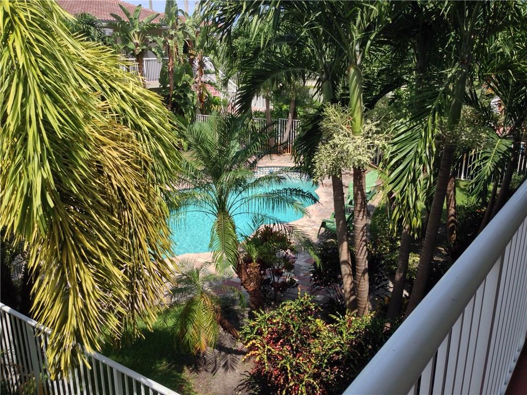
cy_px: 198
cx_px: 264
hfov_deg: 55.4
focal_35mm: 33
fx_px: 502
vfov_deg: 42.9
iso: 50
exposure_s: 1/1022
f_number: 2.4
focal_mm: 4.12
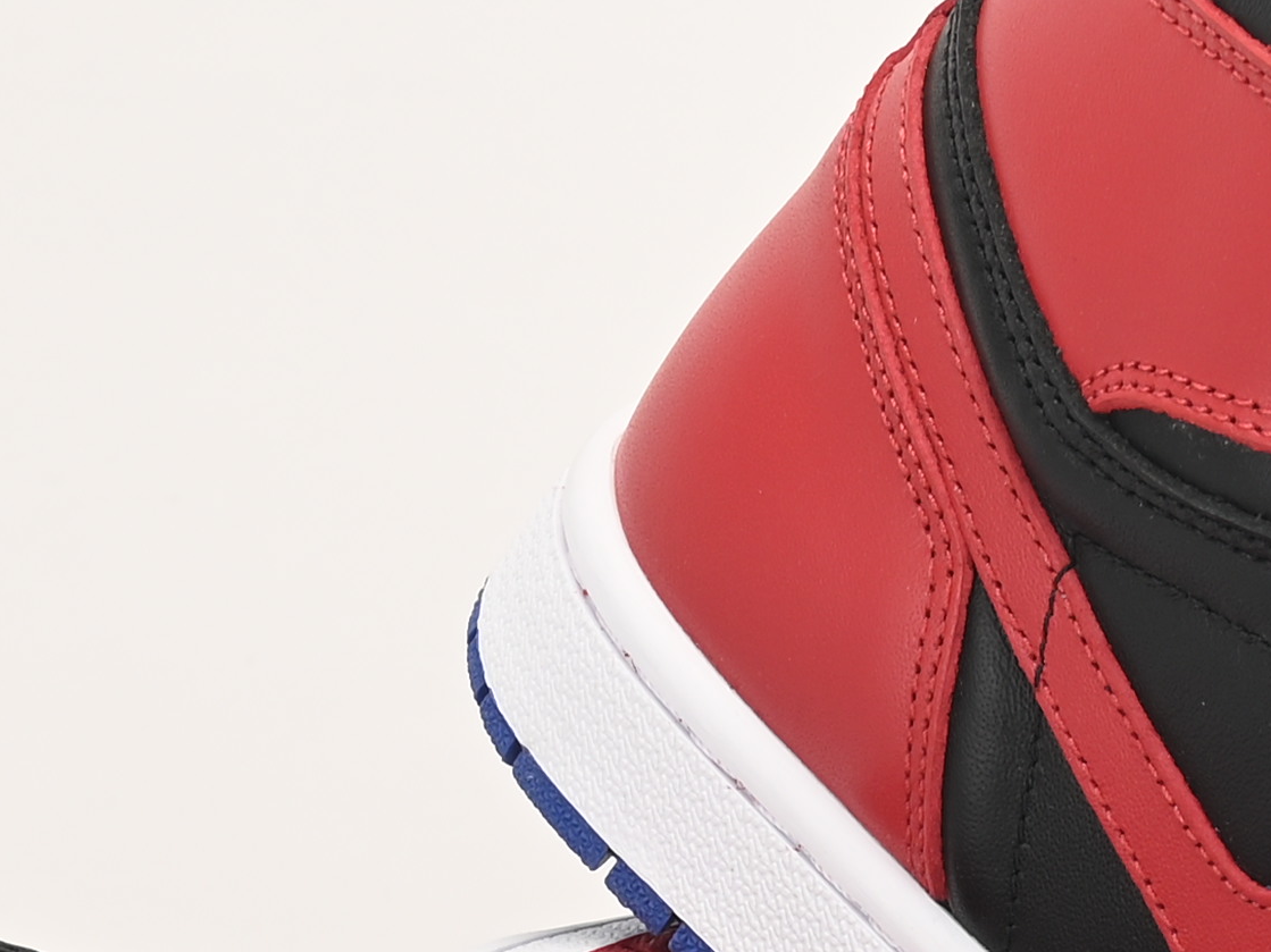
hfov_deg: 8.1
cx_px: 777
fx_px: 8921
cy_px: 1551
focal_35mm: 243
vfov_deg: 6.0
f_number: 11
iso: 100
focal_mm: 47
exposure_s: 1/200
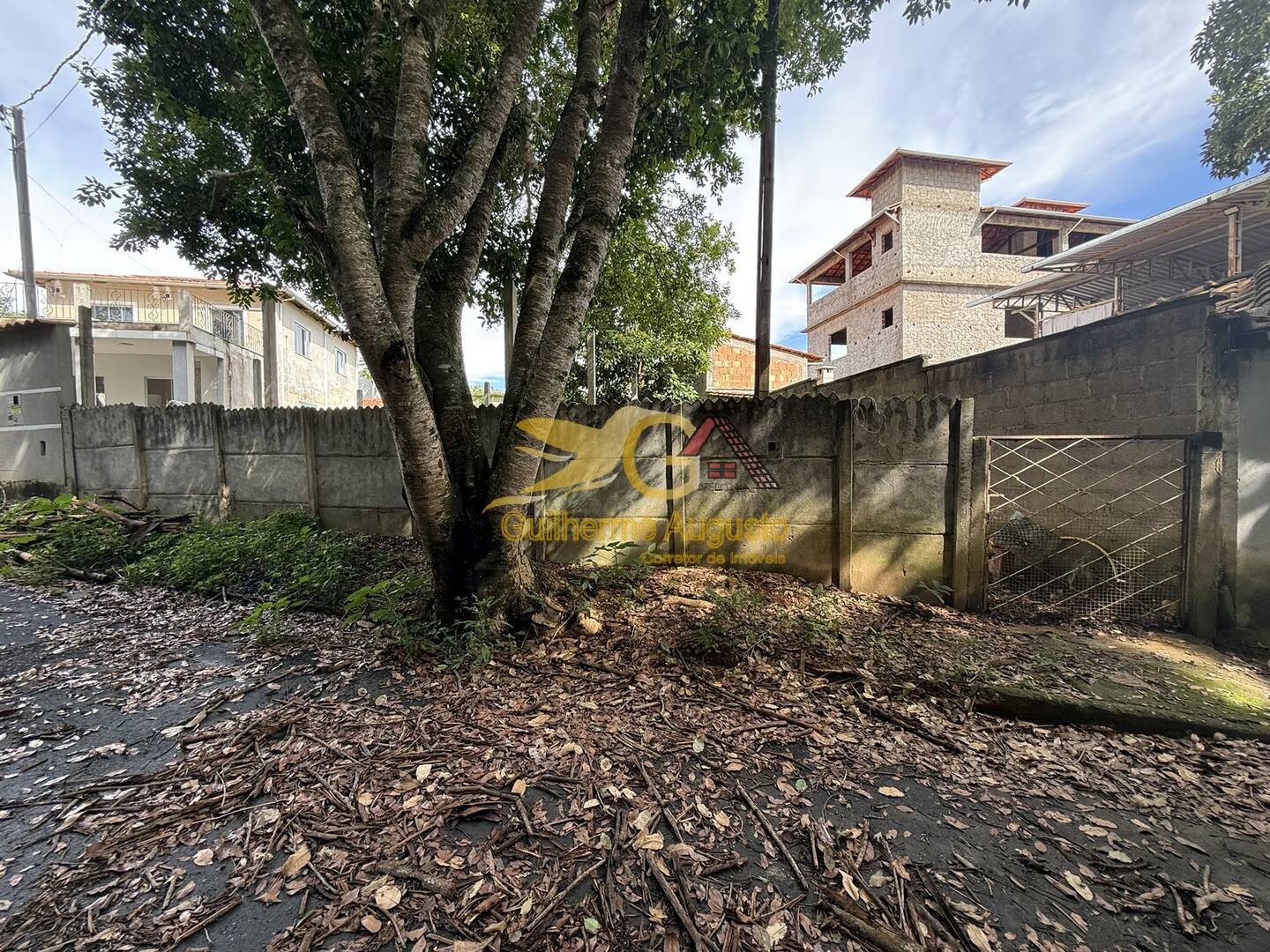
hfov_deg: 102.1
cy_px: 476
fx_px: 514
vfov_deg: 85.7
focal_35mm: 14
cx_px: 635
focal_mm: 2.22
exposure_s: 1/148
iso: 64
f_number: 2.2
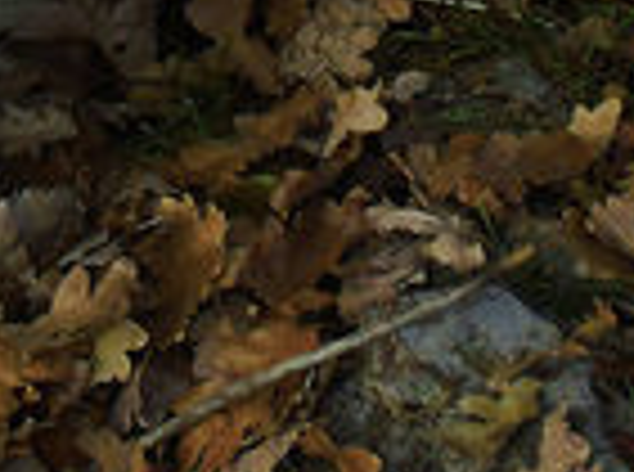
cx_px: 0
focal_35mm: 303
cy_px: -400
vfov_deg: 4.8
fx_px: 5535
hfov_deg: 6.5
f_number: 4.7
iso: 100
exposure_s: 1/200
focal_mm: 13
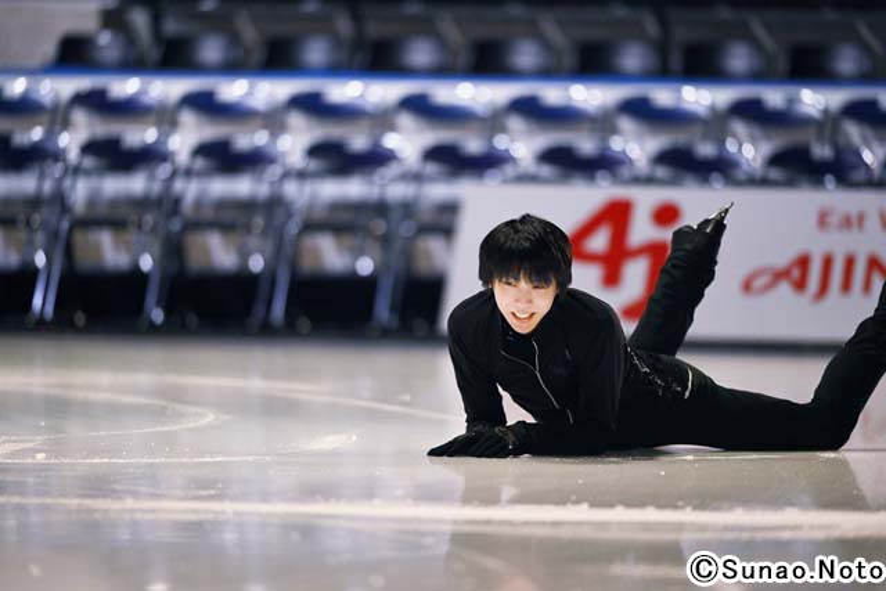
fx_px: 6892
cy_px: 296
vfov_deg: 4.9
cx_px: 443
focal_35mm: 280
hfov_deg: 7.4
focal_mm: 280
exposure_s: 1/500
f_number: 2.8
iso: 3200
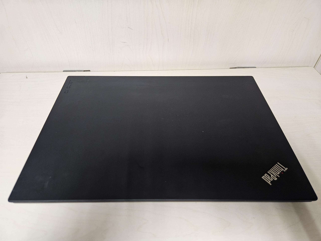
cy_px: 120
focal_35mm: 23
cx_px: 160
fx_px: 213
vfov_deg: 58.9
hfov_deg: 73.9
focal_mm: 5.4
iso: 400
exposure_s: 1/100
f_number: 1.8
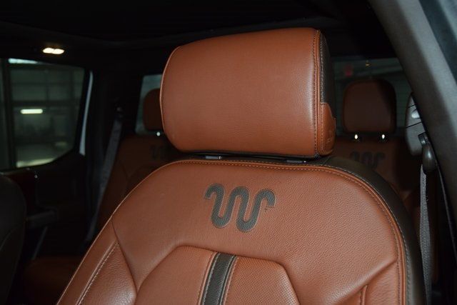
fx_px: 457
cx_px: 228
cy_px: 152
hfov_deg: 53.1
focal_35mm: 36
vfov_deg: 36.9
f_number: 3.8
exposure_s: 1/125
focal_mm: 24
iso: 1600
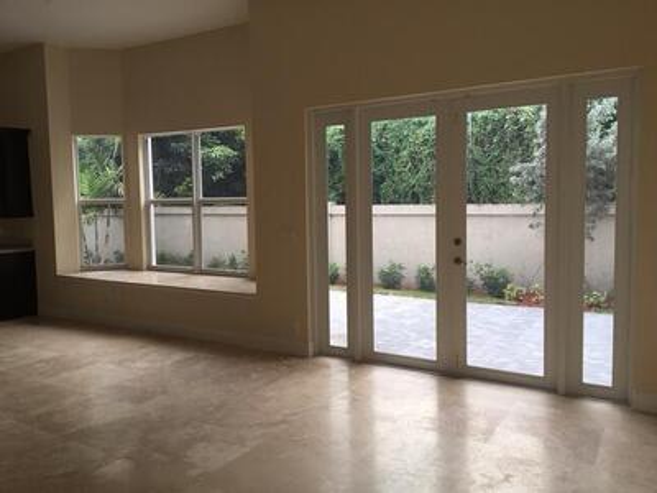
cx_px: 328
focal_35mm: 29
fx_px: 550
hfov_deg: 61.7
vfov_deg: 48.2
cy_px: 246
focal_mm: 4.15
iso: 32
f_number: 2.2
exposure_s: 1/40
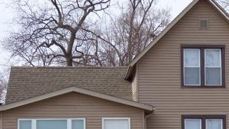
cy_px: 117
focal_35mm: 105
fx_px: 638
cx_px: 133
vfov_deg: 11.5
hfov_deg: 20.3
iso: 100
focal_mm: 11.21
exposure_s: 1/640
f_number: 4.2
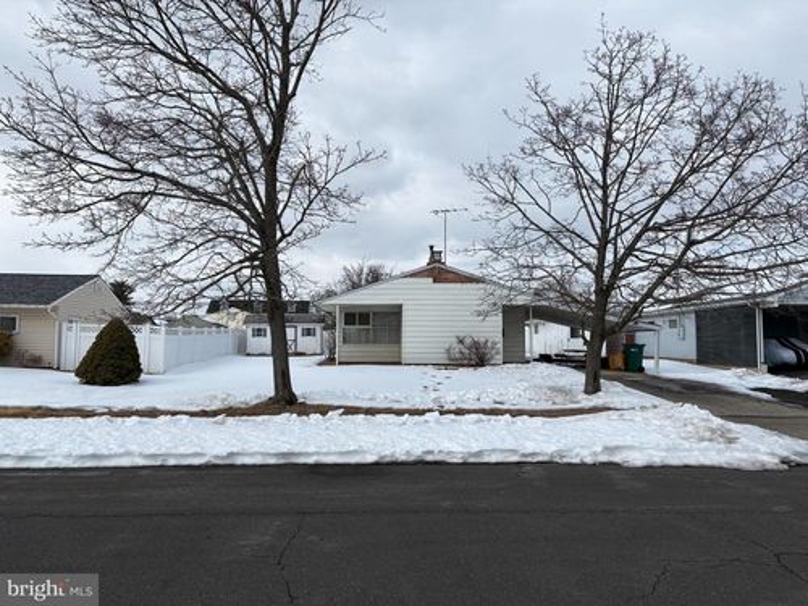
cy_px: 303
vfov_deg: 53.1
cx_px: 404
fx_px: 607
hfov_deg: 67.3
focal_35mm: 26
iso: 50
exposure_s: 1/4329
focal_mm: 5.96
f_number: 1.6
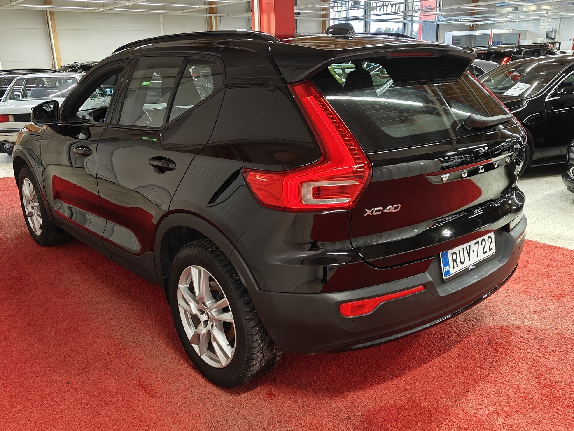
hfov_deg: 58.4
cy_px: 222
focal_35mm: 31
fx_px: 514
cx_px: 280
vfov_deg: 45.4
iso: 100
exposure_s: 1/50
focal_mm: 5.59
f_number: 1.8
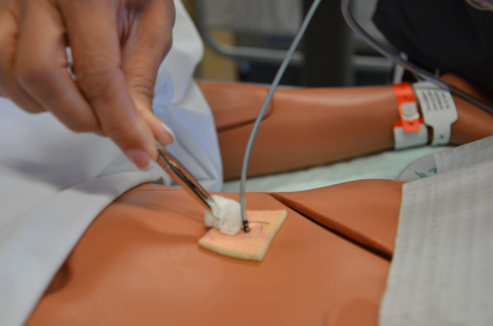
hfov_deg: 35.1
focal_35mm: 57
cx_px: 246
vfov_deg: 23.7
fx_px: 779
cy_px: 163
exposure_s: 1/30
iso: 800
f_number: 4.5
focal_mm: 38
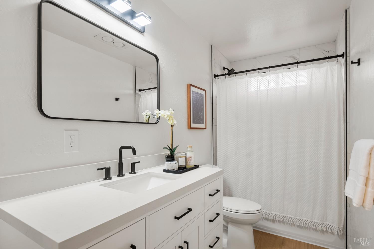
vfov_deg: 67.4
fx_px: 187
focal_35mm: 18
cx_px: 187
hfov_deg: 90.0
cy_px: 124
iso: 250
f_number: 8
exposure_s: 1/4
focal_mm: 12
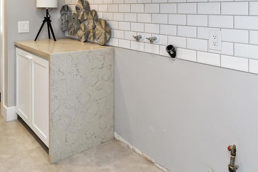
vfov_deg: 38.6
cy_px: 10
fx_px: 222
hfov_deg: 59.4
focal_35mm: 31
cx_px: 94
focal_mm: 10
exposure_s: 1/30
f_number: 8
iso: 400
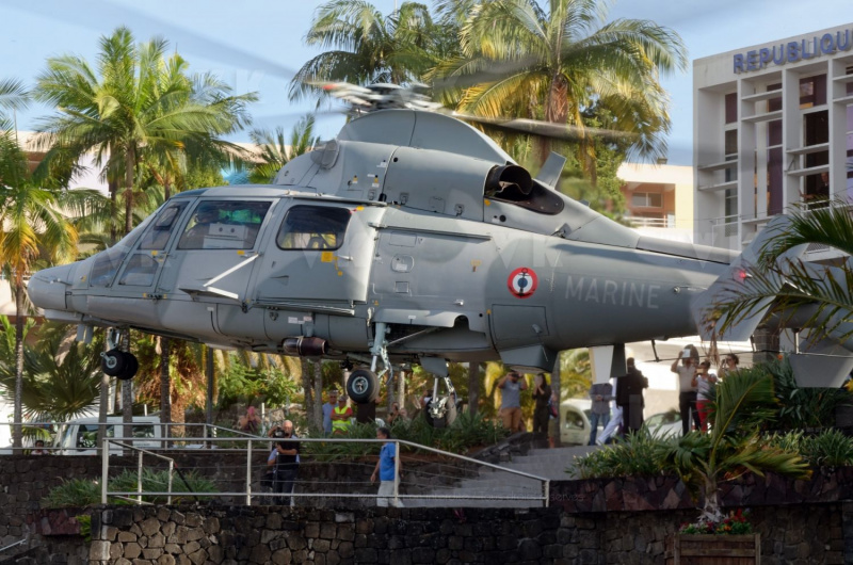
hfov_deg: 19.5
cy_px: 282
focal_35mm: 105
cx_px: 426
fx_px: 2483
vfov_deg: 13.0
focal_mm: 70
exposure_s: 1/125
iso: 200
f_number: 10
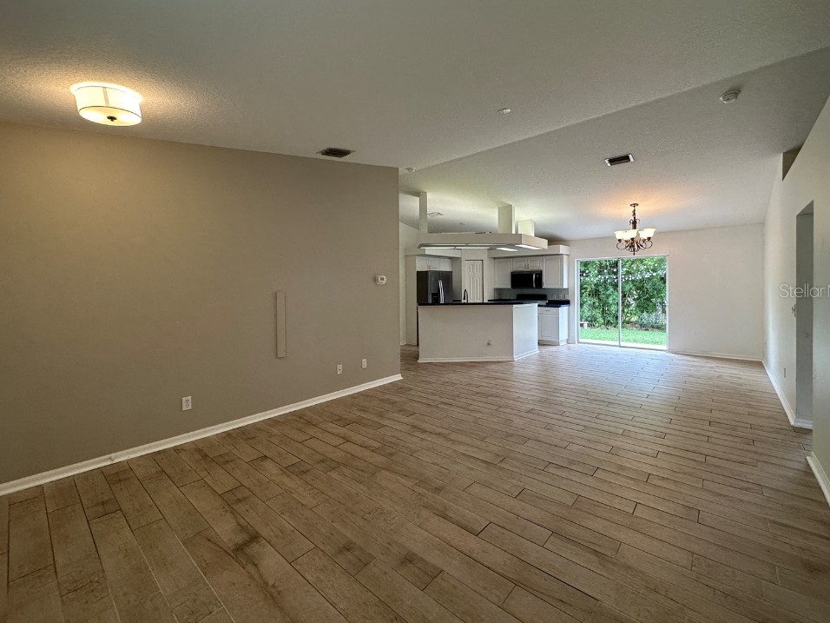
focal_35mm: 15
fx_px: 360
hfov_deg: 98.2
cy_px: 290
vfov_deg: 81.6
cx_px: 417
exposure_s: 1/120
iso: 200
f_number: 2.2
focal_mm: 2.22
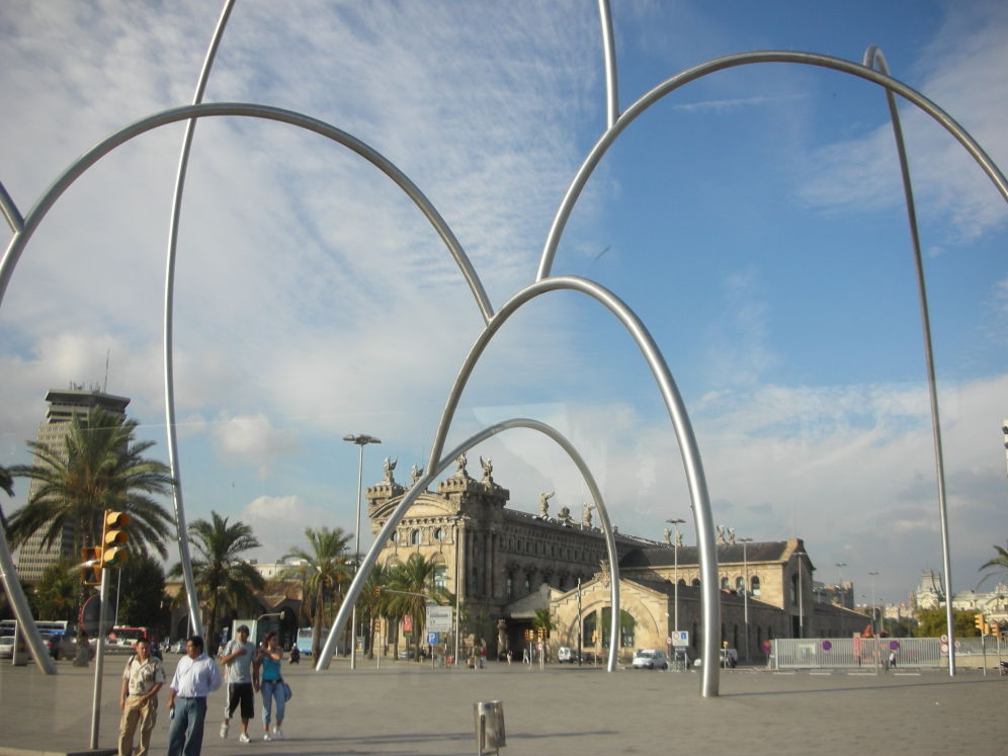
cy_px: 382
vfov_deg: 39.7
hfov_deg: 51.4
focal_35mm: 36
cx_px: 502
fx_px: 1048
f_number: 8.5
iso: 50
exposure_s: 1/59.2
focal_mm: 5.8
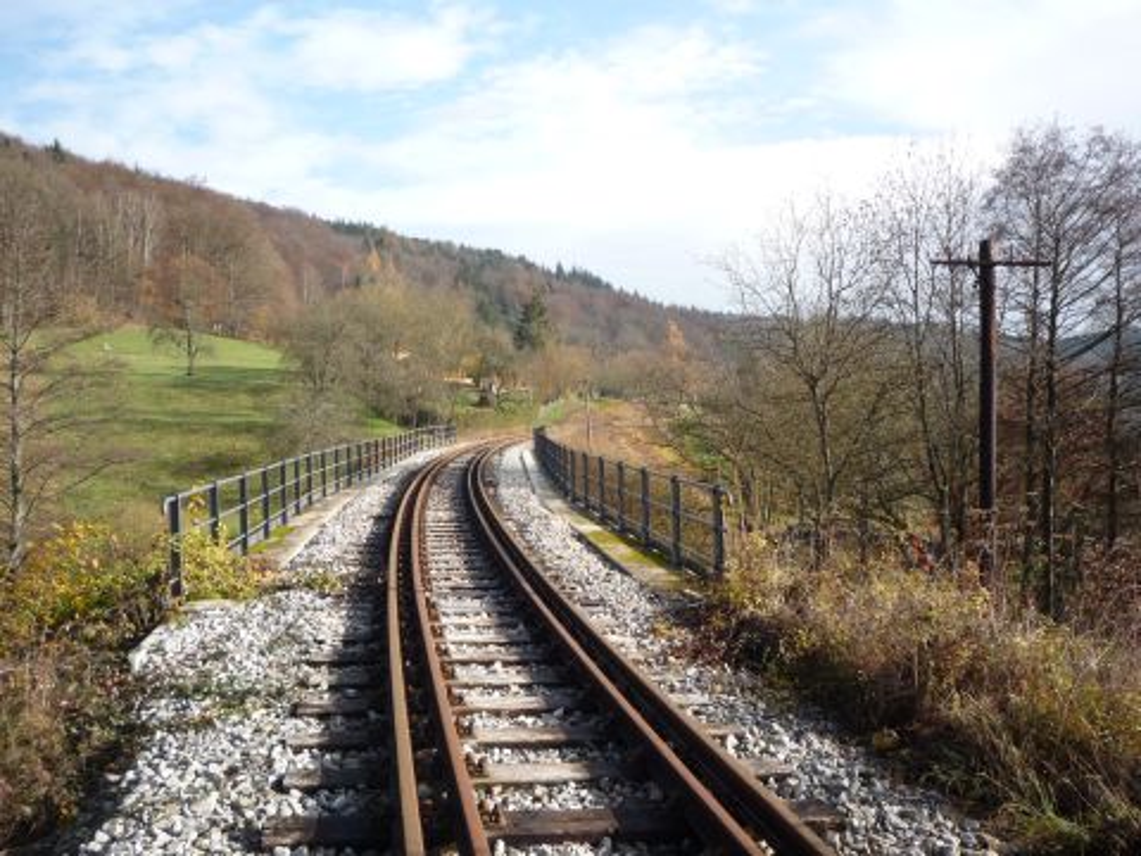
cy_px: 428
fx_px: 1055
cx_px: 570
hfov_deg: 56.8
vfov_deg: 44.2
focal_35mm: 32
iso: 100
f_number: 4
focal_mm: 5.2
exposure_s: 1/250
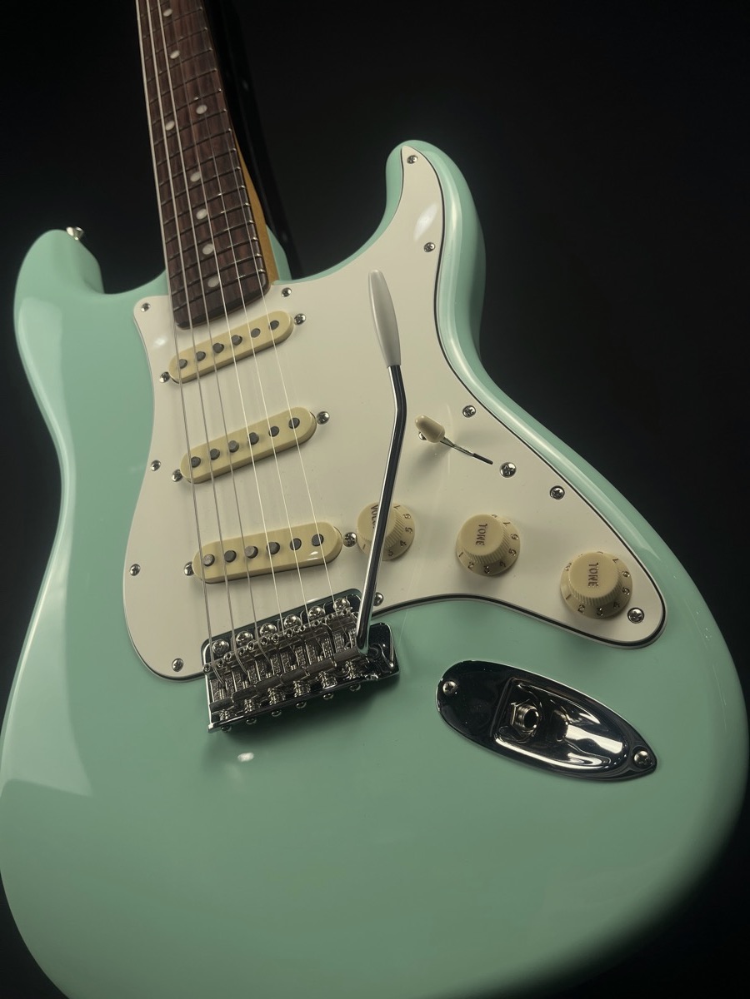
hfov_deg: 53.1
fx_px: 751
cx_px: 375
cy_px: 500
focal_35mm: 26
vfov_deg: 67.3
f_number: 1.6
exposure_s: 1/145
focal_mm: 5.1
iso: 32
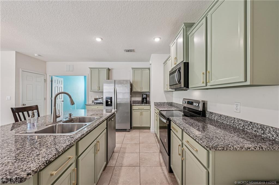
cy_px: 92
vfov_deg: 81.1
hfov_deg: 104.3
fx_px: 108
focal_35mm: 14
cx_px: 140
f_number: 8
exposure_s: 1/15
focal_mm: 14
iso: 800
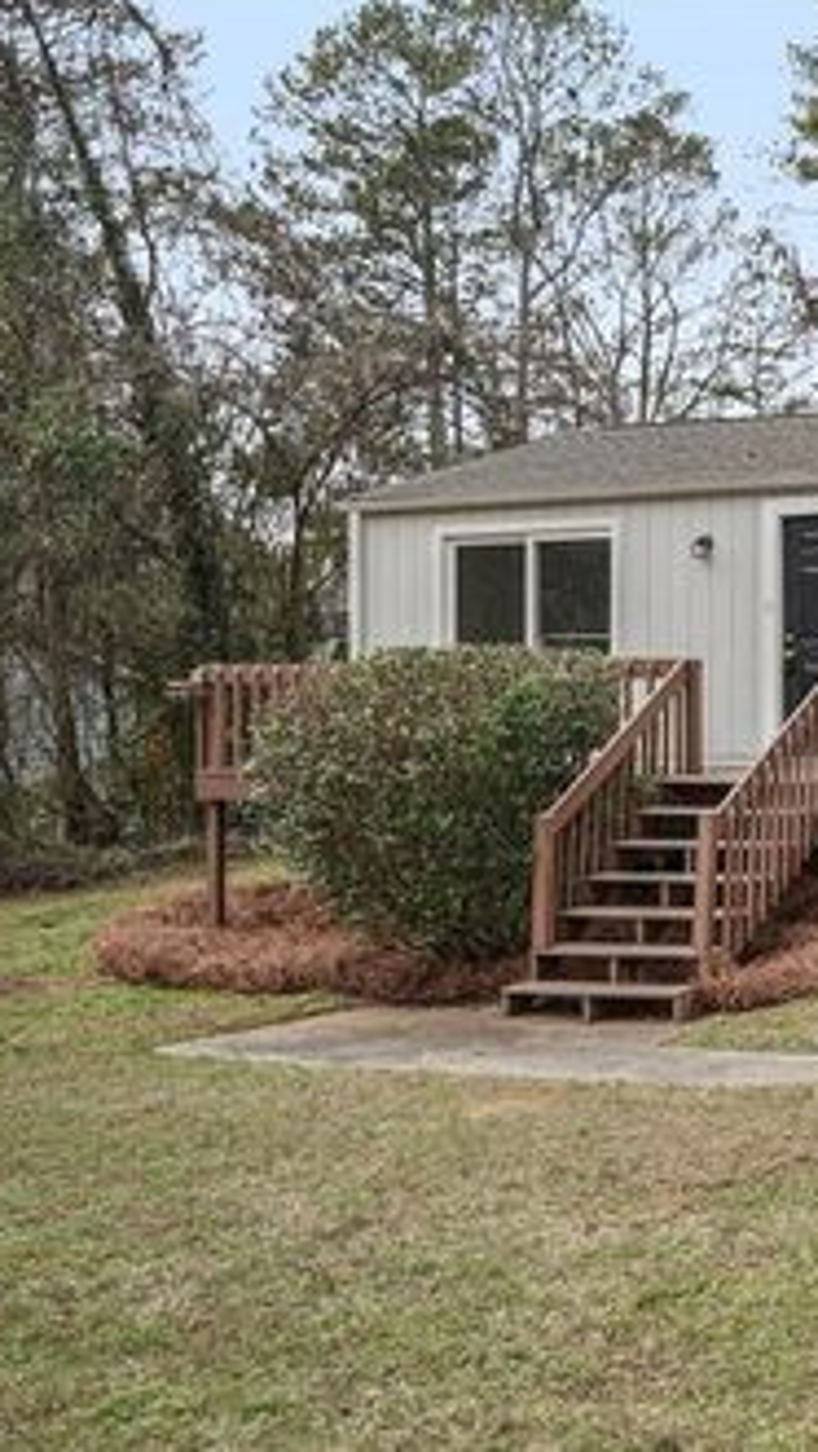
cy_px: 724
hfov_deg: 23.3
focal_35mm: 46
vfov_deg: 44.6
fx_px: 1771
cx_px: 1033
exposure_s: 1/250
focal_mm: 29
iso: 800
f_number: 8
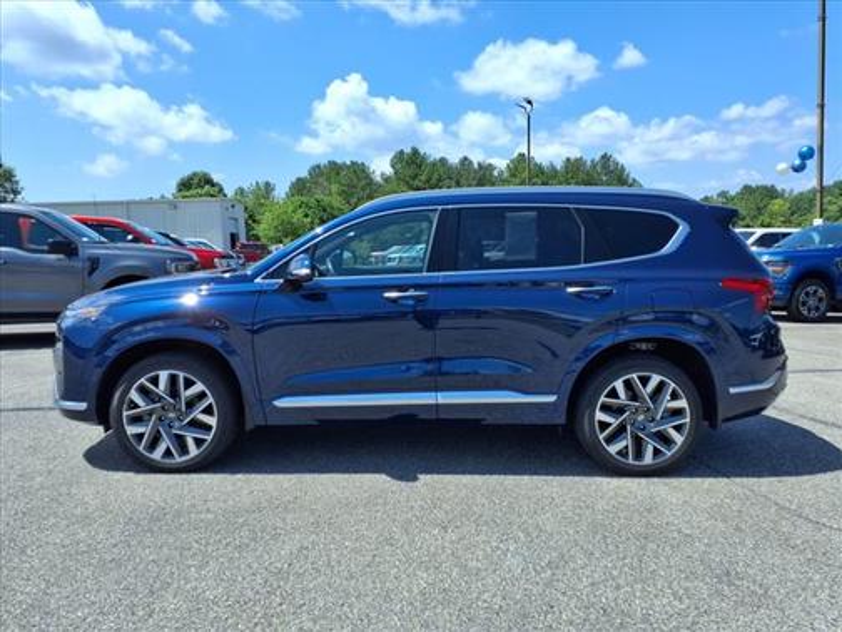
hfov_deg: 65.3
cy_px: 316
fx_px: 657
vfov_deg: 51.4
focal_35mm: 27
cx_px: 421
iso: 40
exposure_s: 1/1667
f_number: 1.9
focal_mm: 3.58
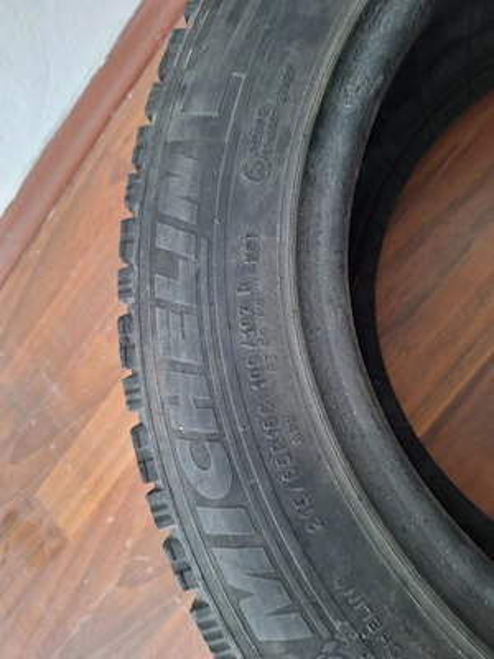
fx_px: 438
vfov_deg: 73.9
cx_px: 247
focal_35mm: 23
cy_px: 330
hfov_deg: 58.9
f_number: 1.8
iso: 400
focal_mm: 5.54
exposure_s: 1/24
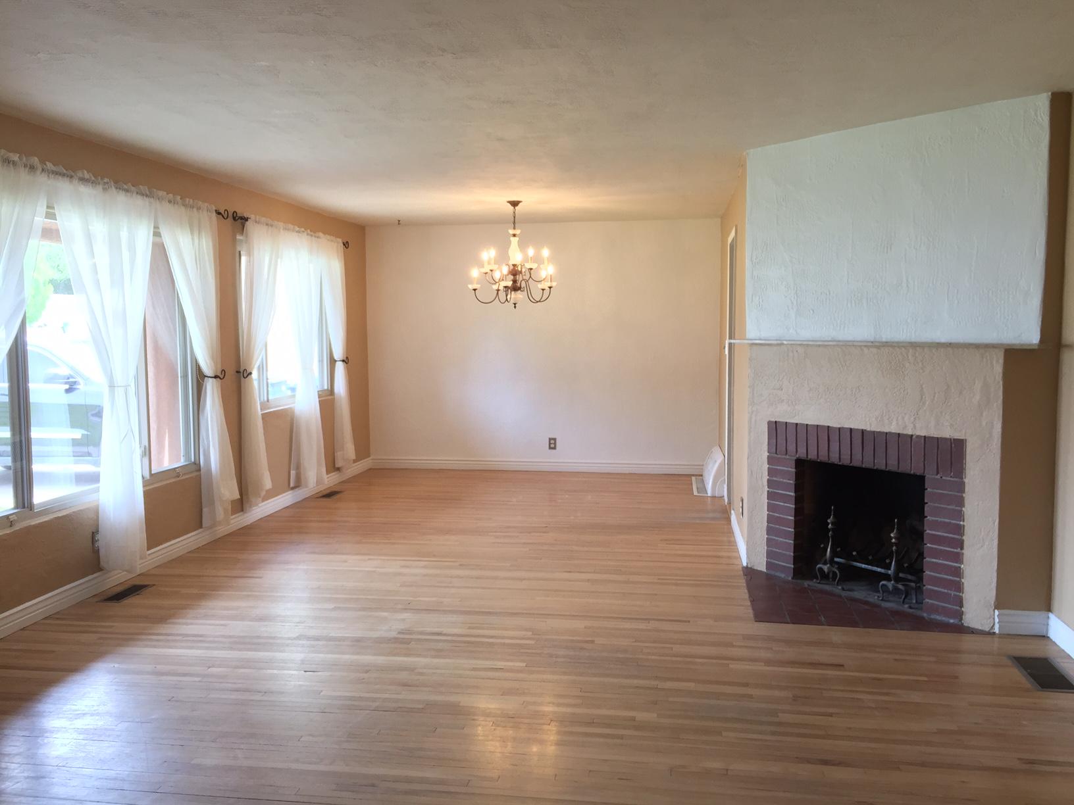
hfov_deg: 61.7
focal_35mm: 29
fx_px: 900
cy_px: 402
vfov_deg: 48.2
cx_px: 537
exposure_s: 1/33
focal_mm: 4.15
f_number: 2.2
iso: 50
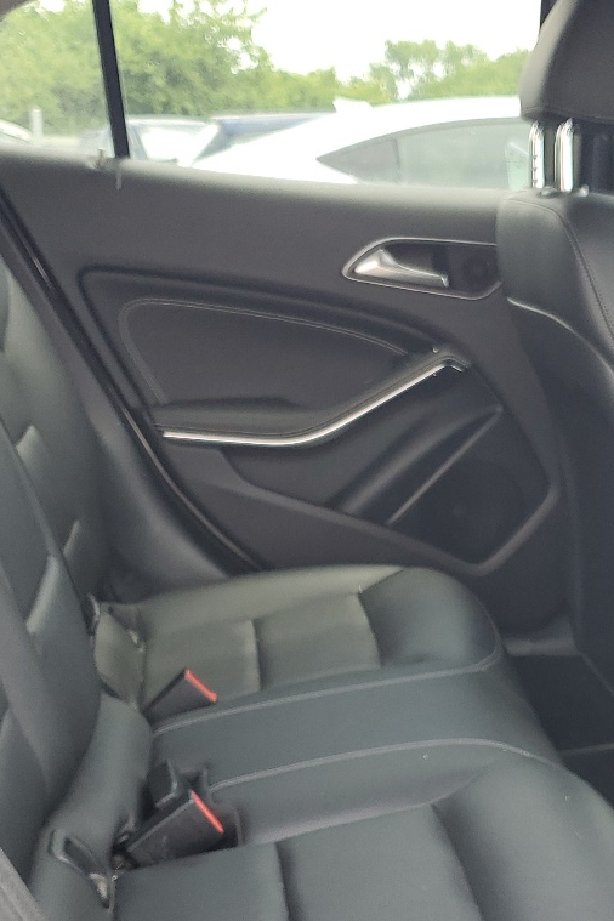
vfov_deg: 34.9
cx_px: 374
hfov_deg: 23.7
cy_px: 564
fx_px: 1458
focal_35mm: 57
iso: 50
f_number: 1.5
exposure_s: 1/167
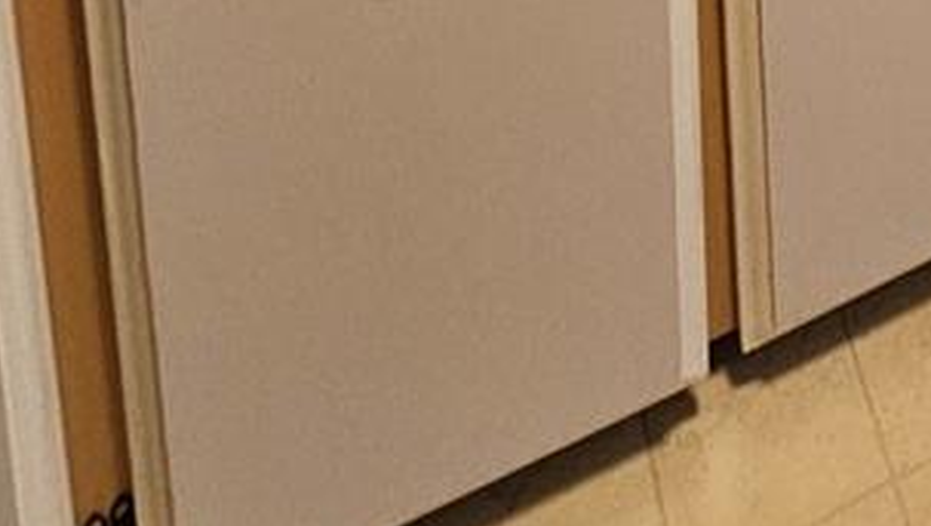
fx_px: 1384
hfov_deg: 34.1
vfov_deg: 10.1
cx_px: 916
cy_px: -1240
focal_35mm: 56
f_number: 2.2
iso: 250
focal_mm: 2.2
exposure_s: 1/60
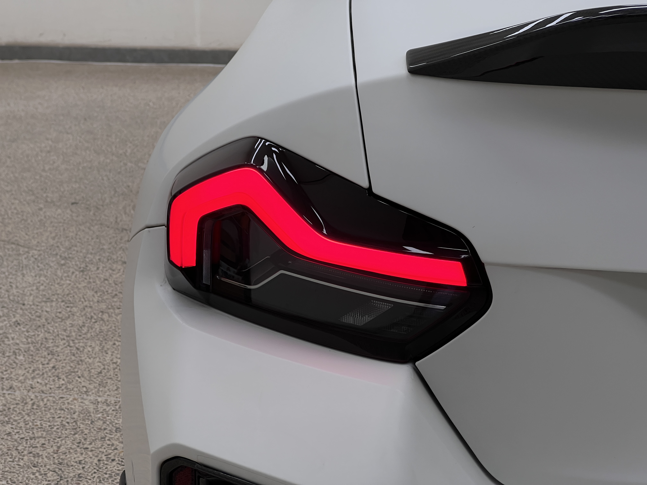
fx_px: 1439
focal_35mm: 77
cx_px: 324
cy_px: 242
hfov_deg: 25.3
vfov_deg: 19.1
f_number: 2.8
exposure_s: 1/100
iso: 50
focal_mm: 9
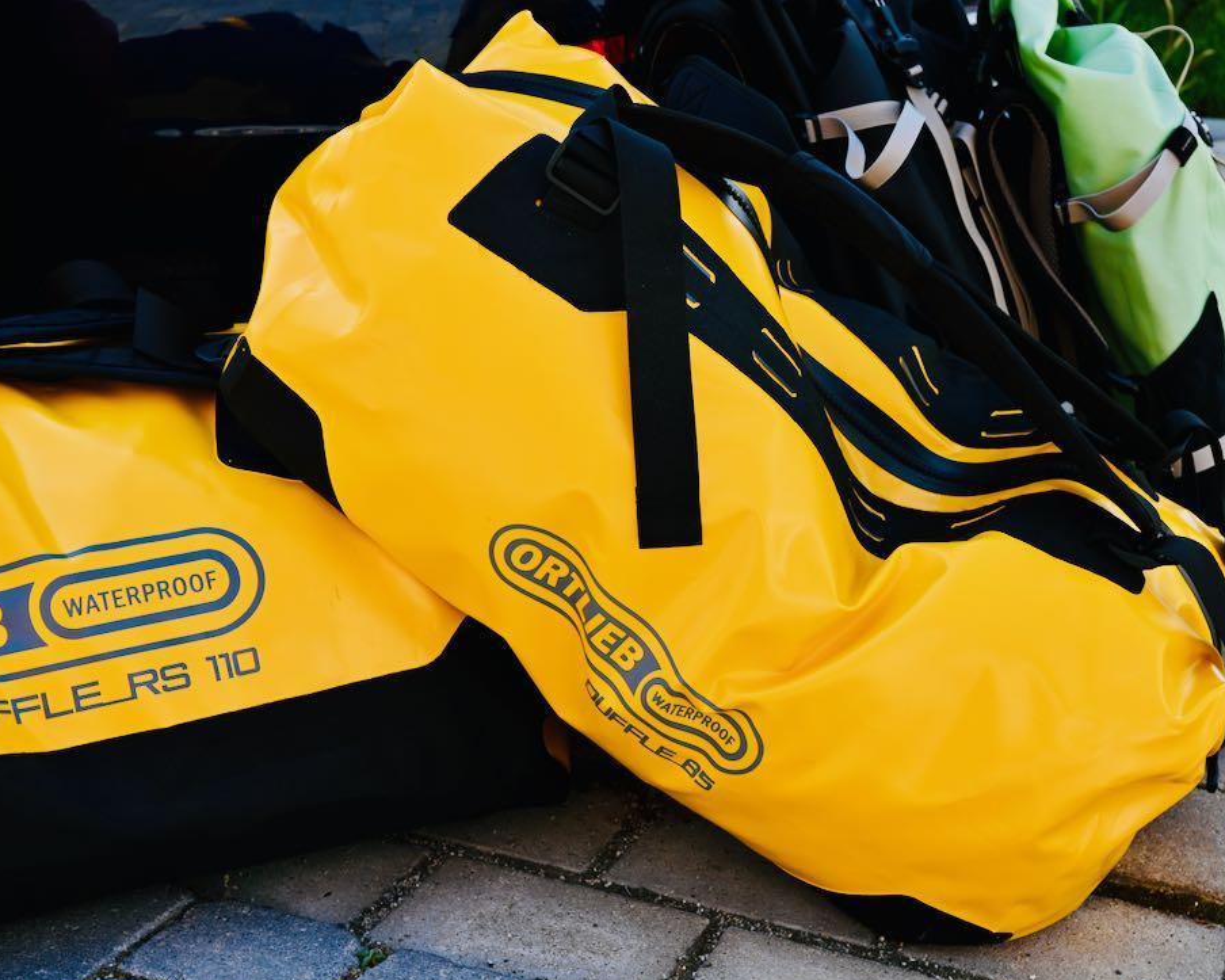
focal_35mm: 48
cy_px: 496
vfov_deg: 31.4
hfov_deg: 38.7
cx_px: 715
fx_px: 1740
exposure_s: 1/250
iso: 125
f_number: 5.6
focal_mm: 28
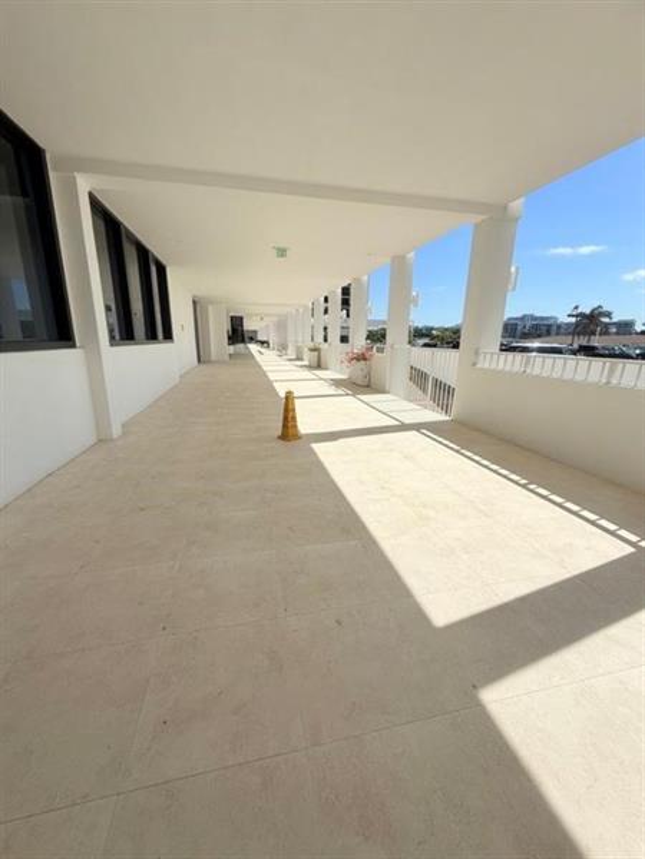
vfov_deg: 102.1
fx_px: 348
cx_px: 322
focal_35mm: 14
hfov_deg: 85.7
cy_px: 430
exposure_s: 1/4149
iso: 50
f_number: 2.2
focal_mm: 2.22
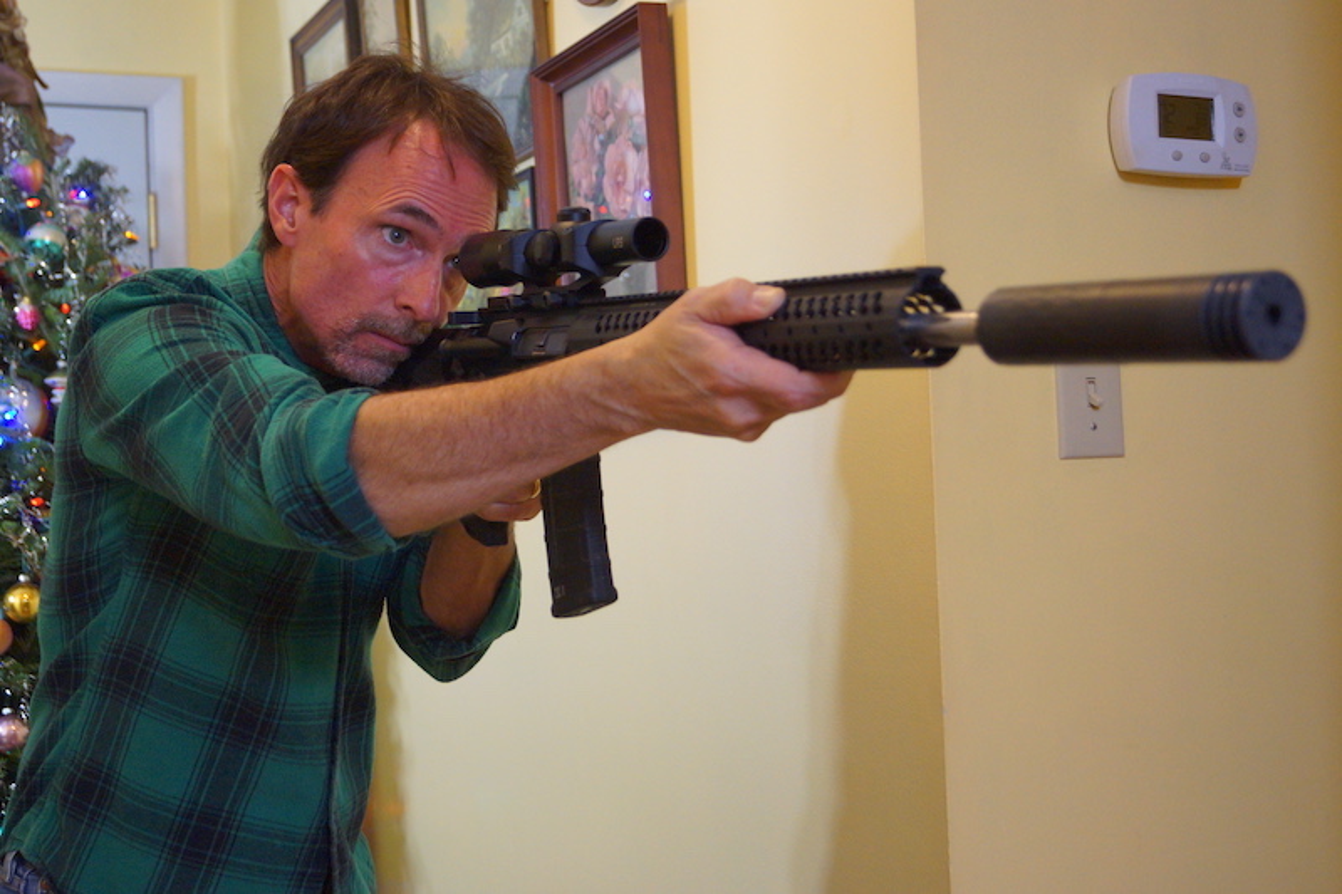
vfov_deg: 25.7
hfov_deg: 37.9
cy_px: 447
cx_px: 671
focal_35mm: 52
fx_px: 1957
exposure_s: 1/100
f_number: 5
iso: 1600
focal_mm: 35
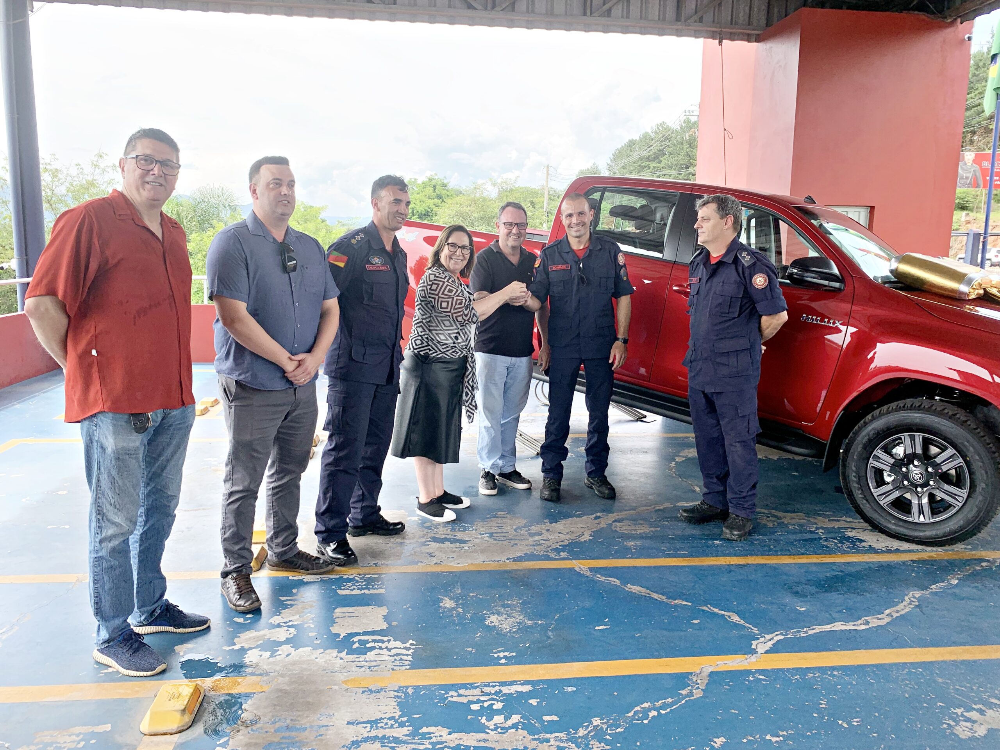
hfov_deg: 67.3
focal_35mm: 26
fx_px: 751
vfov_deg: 53.1
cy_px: 375
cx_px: 500
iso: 25
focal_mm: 4.25
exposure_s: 1/711
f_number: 1.8
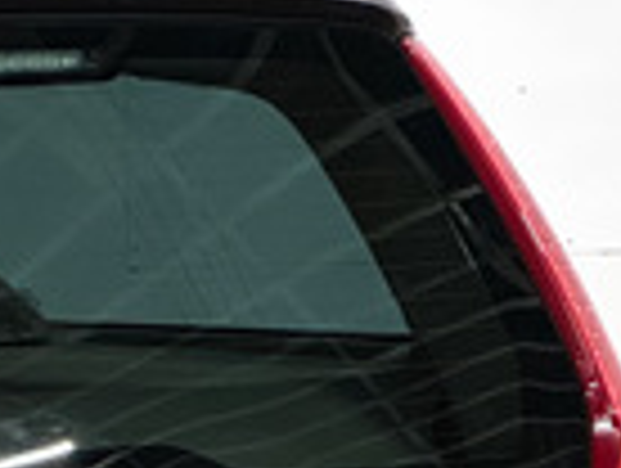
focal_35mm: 363
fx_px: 6523
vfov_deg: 4.1
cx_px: -554
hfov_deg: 5.4
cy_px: 738
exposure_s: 1/35
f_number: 2.8
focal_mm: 9
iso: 640
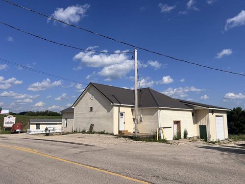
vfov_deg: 53.1
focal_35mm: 26
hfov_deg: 67.3
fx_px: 184
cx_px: 122
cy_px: 92
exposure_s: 1/9434
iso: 50
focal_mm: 5.7
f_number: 1.5
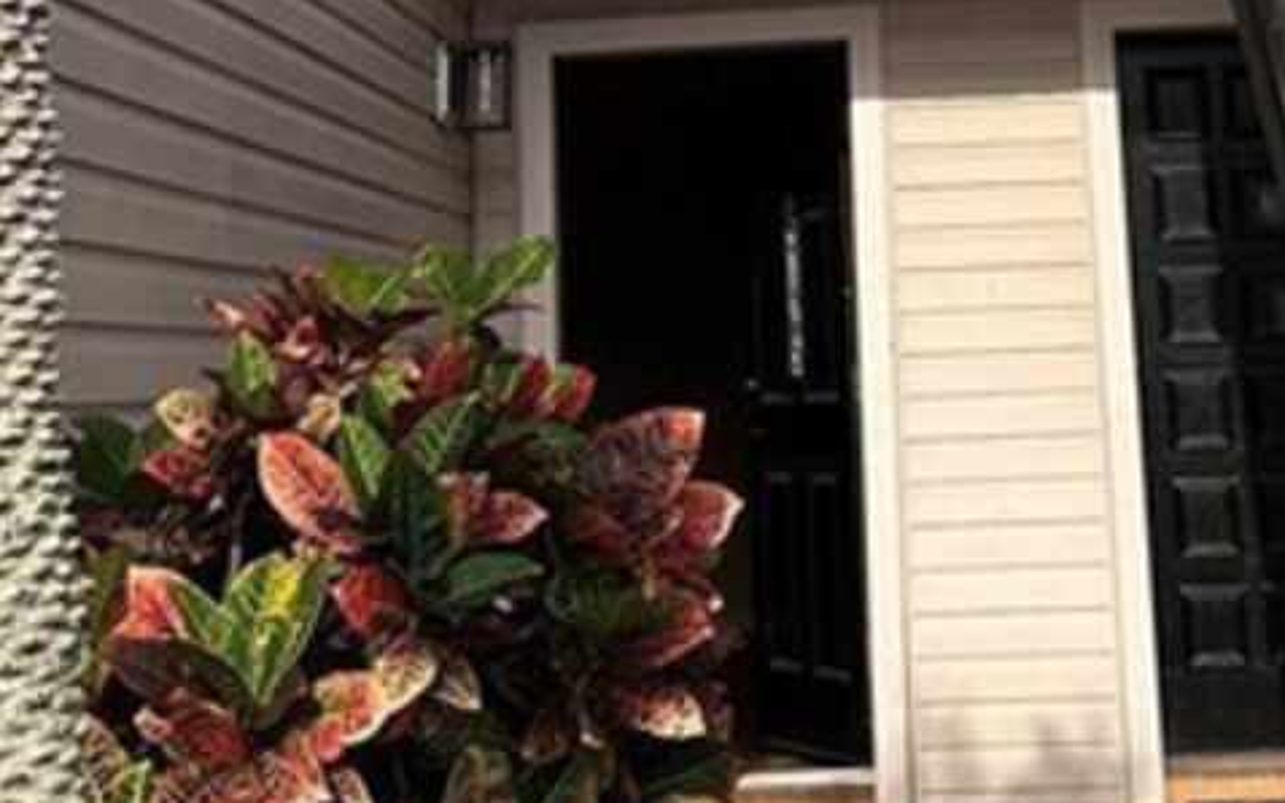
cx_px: 857
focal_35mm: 91
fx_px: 3186
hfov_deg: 22.7
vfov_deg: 13.4
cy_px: -485
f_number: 1.78
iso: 80
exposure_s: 1/3472
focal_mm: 6.86
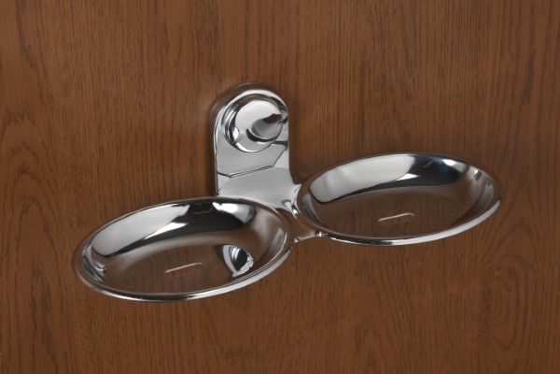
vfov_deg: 10.8
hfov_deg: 16.1
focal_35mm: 127
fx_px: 1975
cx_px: 280
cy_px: 187
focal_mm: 85
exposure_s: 1/50
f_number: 16
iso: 160
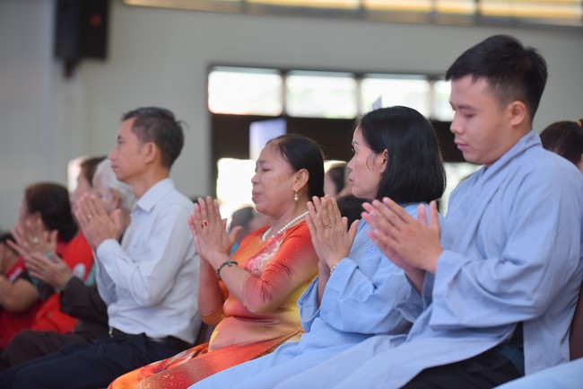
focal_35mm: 130
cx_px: 292
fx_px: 2105
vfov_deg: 10.5
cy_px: 194
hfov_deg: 15.8
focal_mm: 130
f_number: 3.5
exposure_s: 1/125
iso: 640
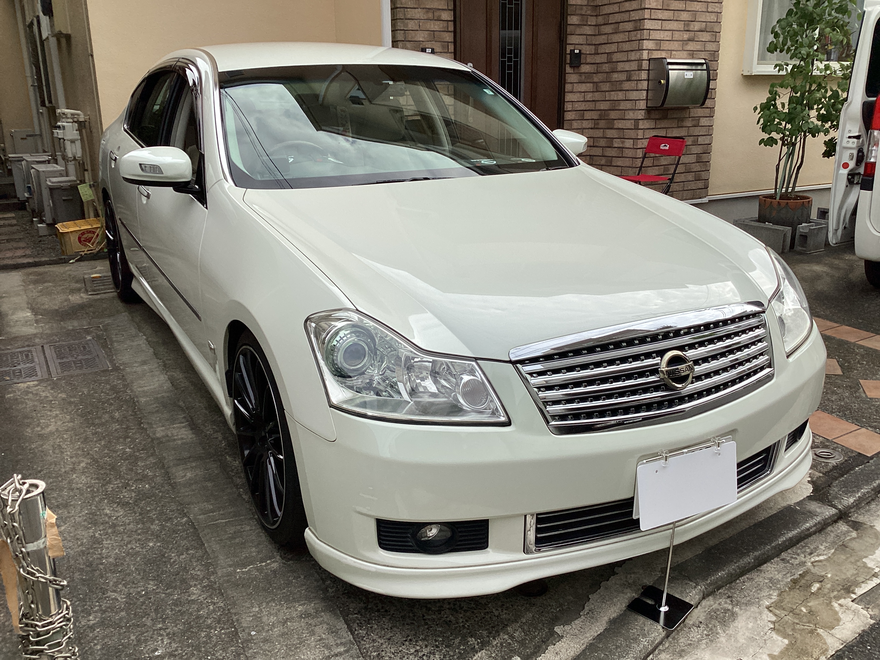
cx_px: 440
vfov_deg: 45.4
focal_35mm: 31
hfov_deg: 58.4
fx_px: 788
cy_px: 330
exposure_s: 1/831
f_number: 2.4
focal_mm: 3.3
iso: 25
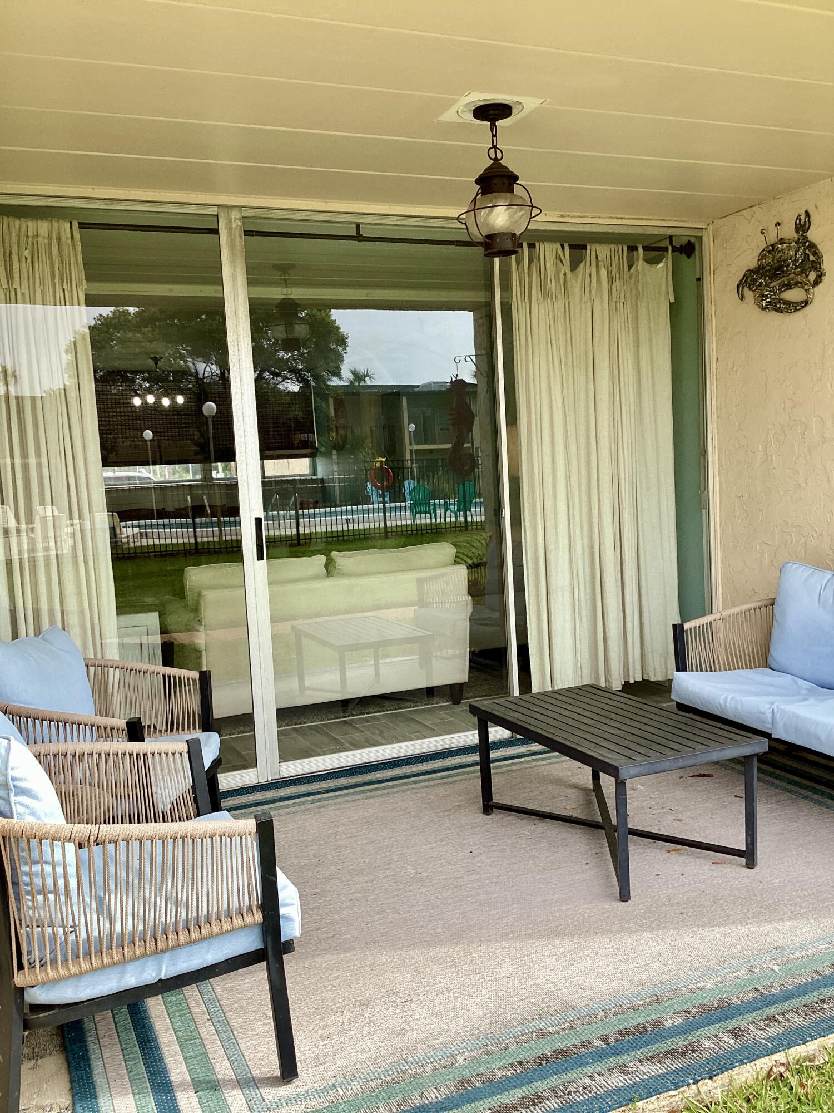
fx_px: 996
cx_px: 417
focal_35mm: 31
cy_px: 556
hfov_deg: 45.4
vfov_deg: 58.4
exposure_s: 1/296
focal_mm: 3.3
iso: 25
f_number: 2.4
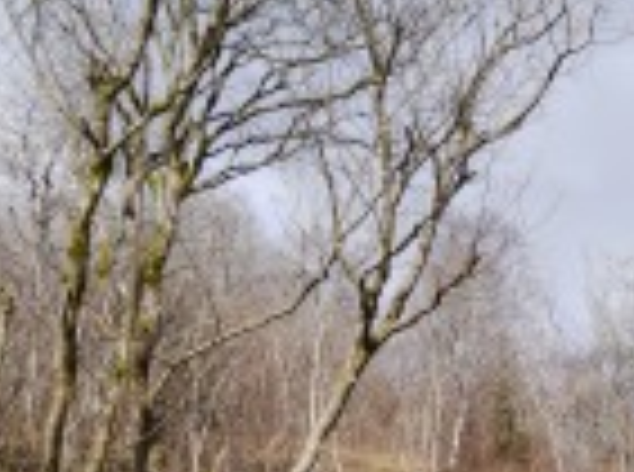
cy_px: 625
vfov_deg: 16.1
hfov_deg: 20.6
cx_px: 854
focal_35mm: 86
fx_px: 1571
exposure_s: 1/320
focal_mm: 14
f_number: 7.1
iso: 160
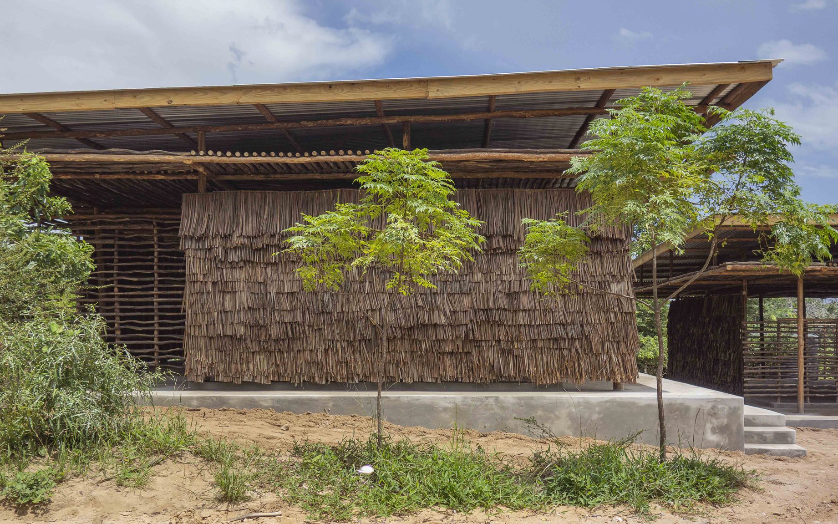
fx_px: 708
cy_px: 277
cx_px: 408
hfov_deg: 61.2
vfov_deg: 40.6
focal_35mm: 31
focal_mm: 10.4
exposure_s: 1/1000
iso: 100
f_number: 4
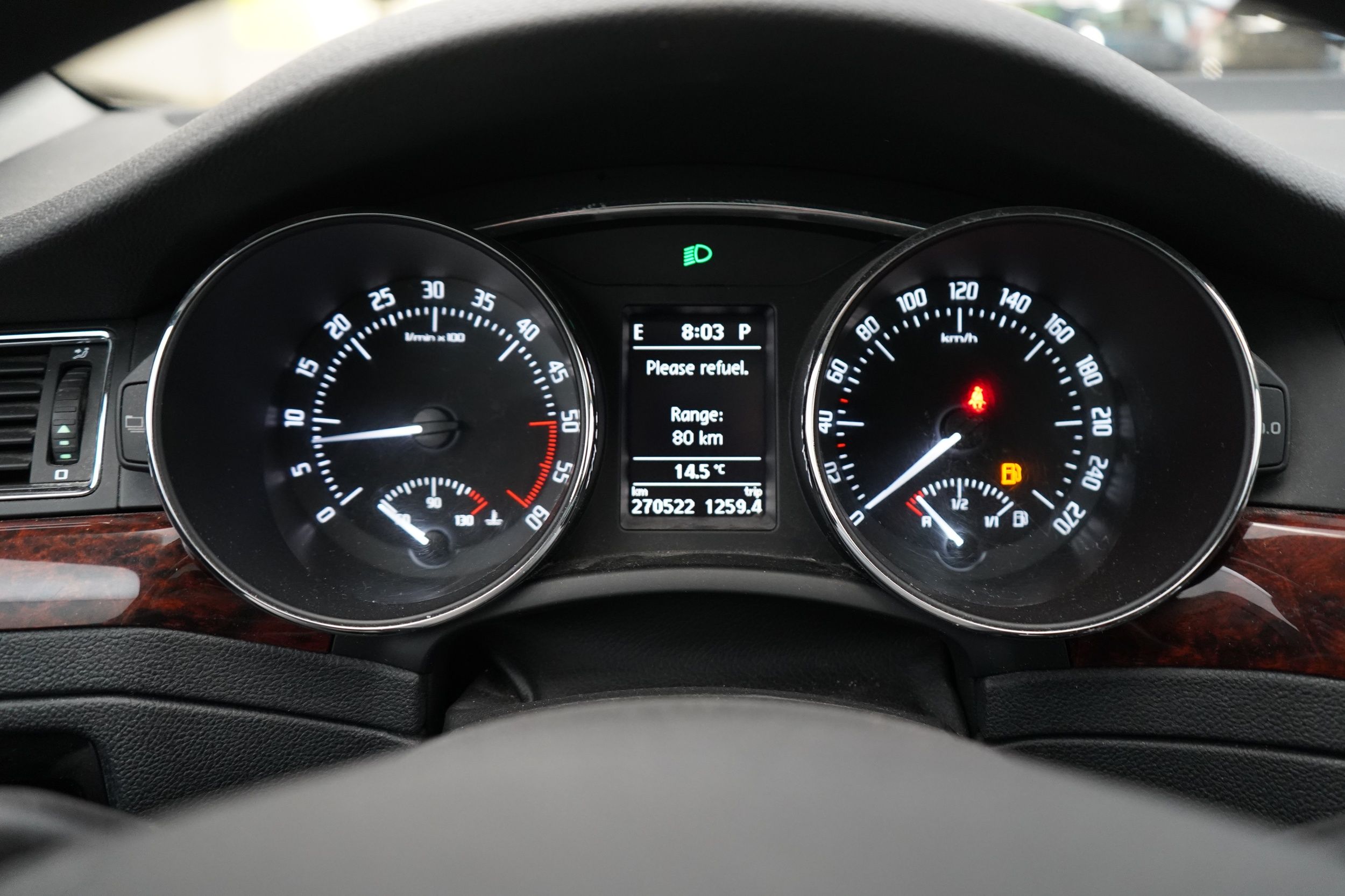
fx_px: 1046
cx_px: 672
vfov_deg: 46.4
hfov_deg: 65.5
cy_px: 448
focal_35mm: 28
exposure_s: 1/60
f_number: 3.5
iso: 4000
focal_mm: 28
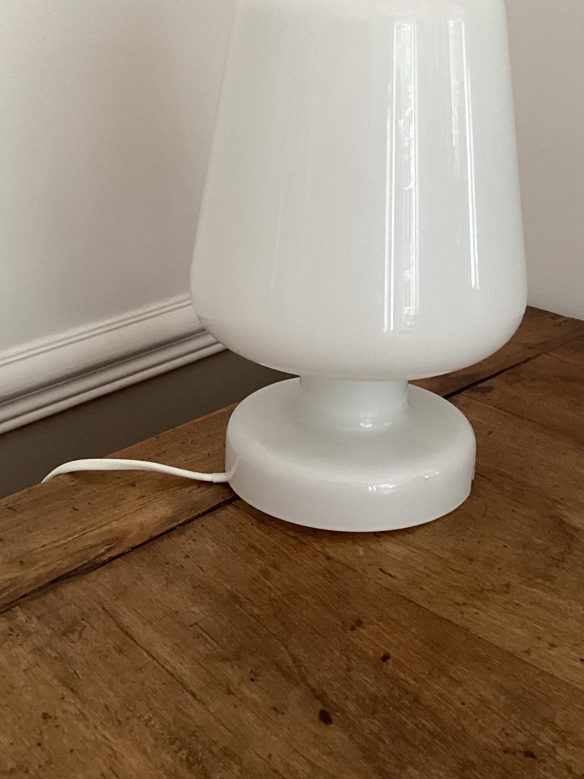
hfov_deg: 29.1
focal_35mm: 50
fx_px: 1125
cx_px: 344
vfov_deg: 37.6
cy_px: 241
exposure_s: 1/50
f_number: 2.4
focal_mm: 3.3
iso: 250
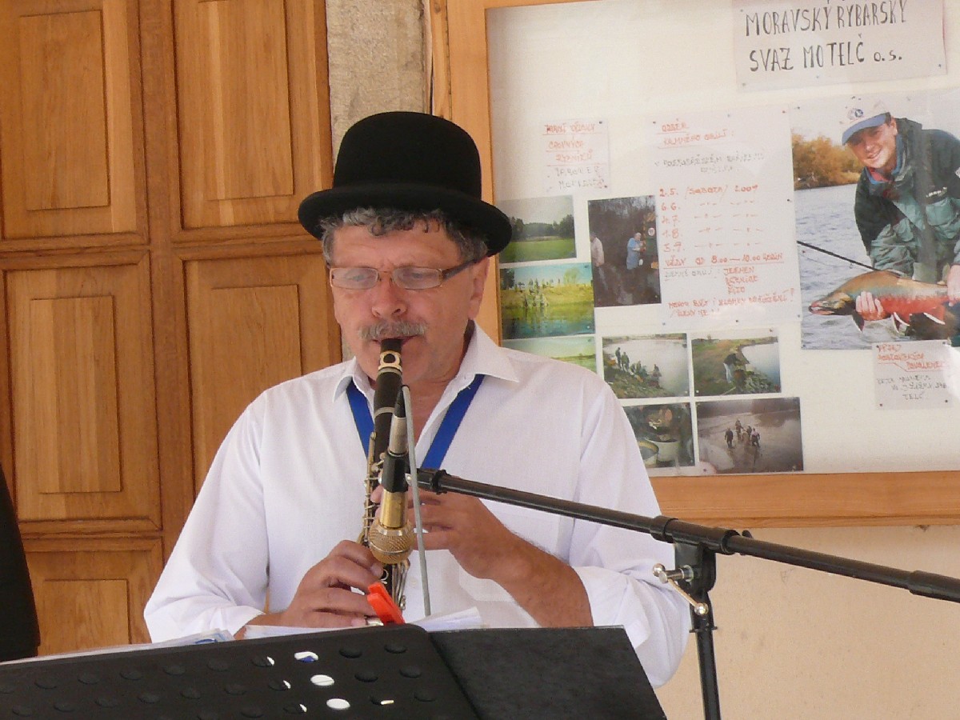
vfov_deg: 11.8
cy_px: 360
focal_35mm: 126
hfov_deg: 15.6
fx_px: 3494
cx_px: 480
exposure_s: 1/100
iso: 200
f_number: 8
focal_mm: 15.1
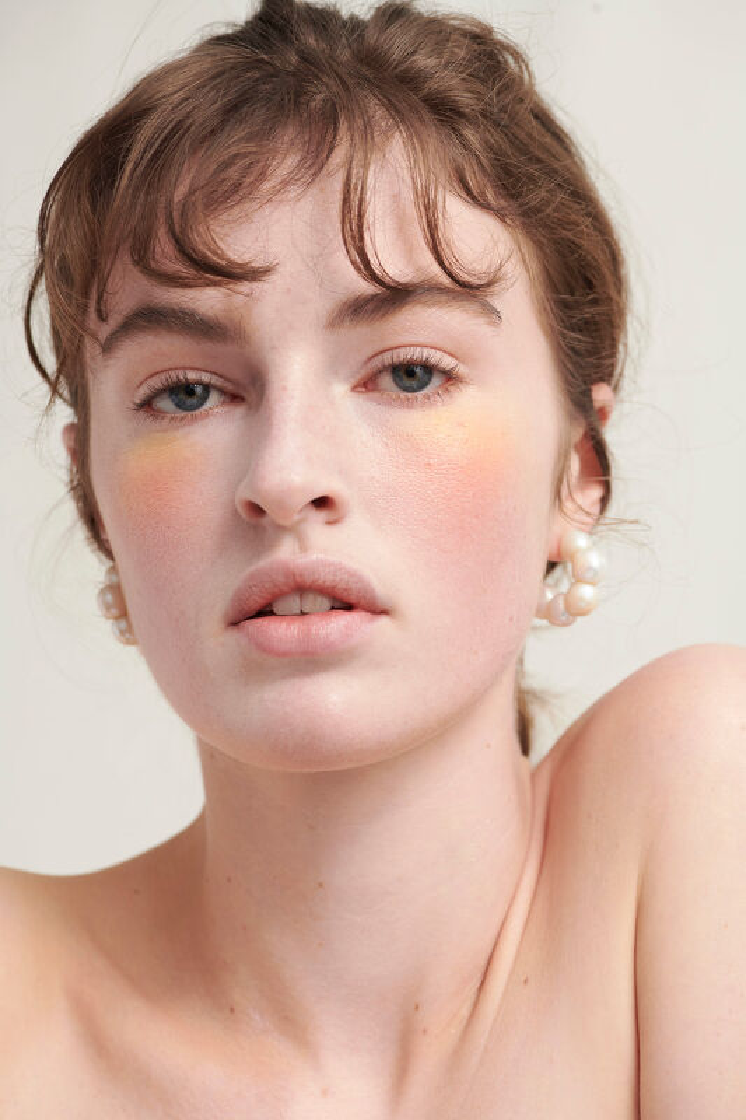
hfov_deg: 13.0
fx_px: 3265
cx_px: 373
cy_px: 560
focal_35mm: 105
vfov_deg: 19.5
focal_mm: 105
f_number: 8
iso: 400
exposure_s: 1/125
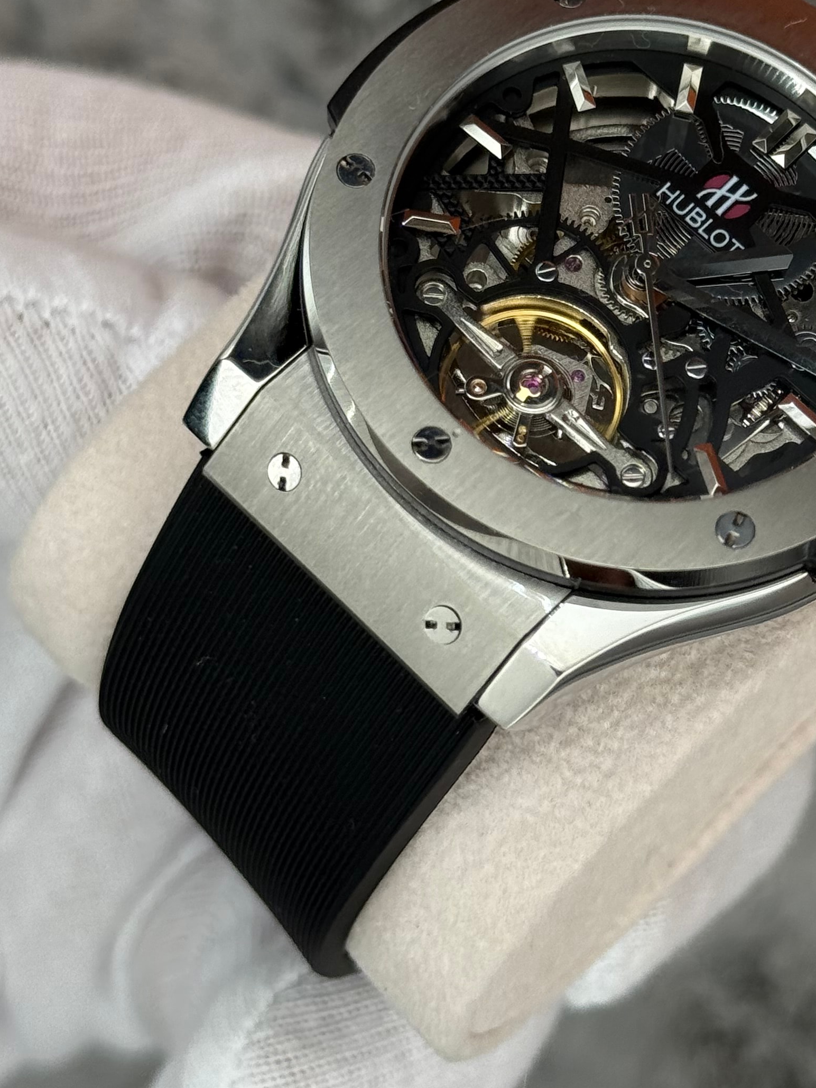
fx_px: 2955
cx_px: 603
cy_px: 377
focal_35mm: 94
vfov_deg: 20.8
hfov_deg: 15.7
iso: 64
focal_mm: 6.76
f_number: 1.78
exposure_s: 1/802
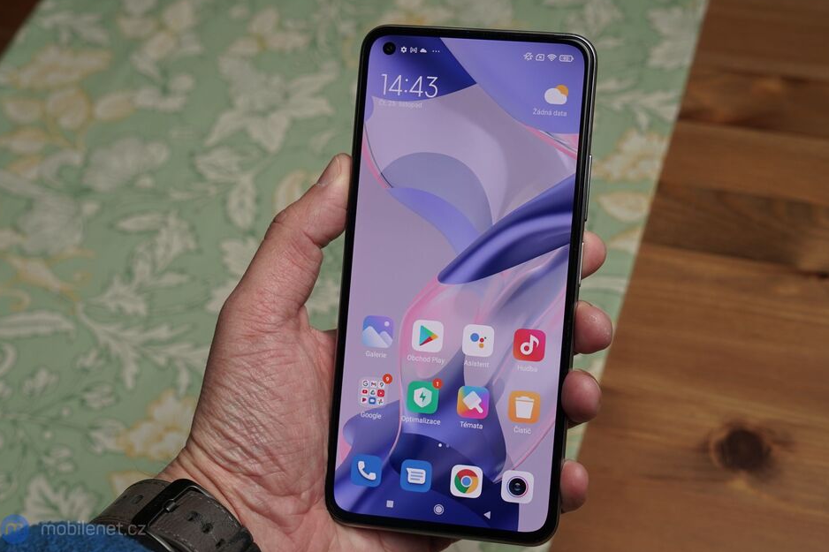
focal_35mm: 44
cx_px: 413
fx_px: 1013
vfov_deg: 30.5
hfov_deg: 44.5
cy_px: 273
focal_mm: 43
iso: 400
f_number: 7.1
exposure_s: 1/125
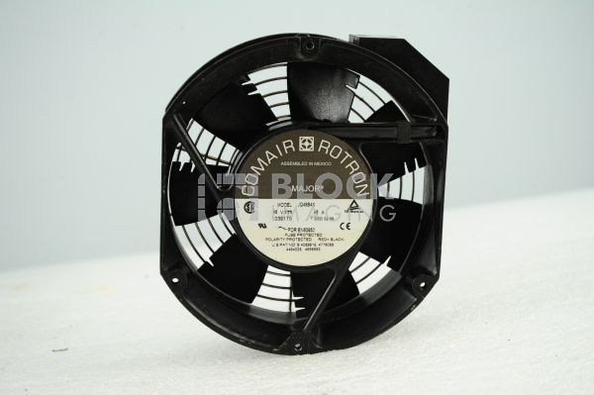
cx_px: 297
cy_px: 198
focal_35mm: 82
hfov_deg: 24.8
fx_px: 1352
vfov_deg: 16.6
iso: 800
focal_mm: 82
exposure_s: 1/125
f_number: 7.1
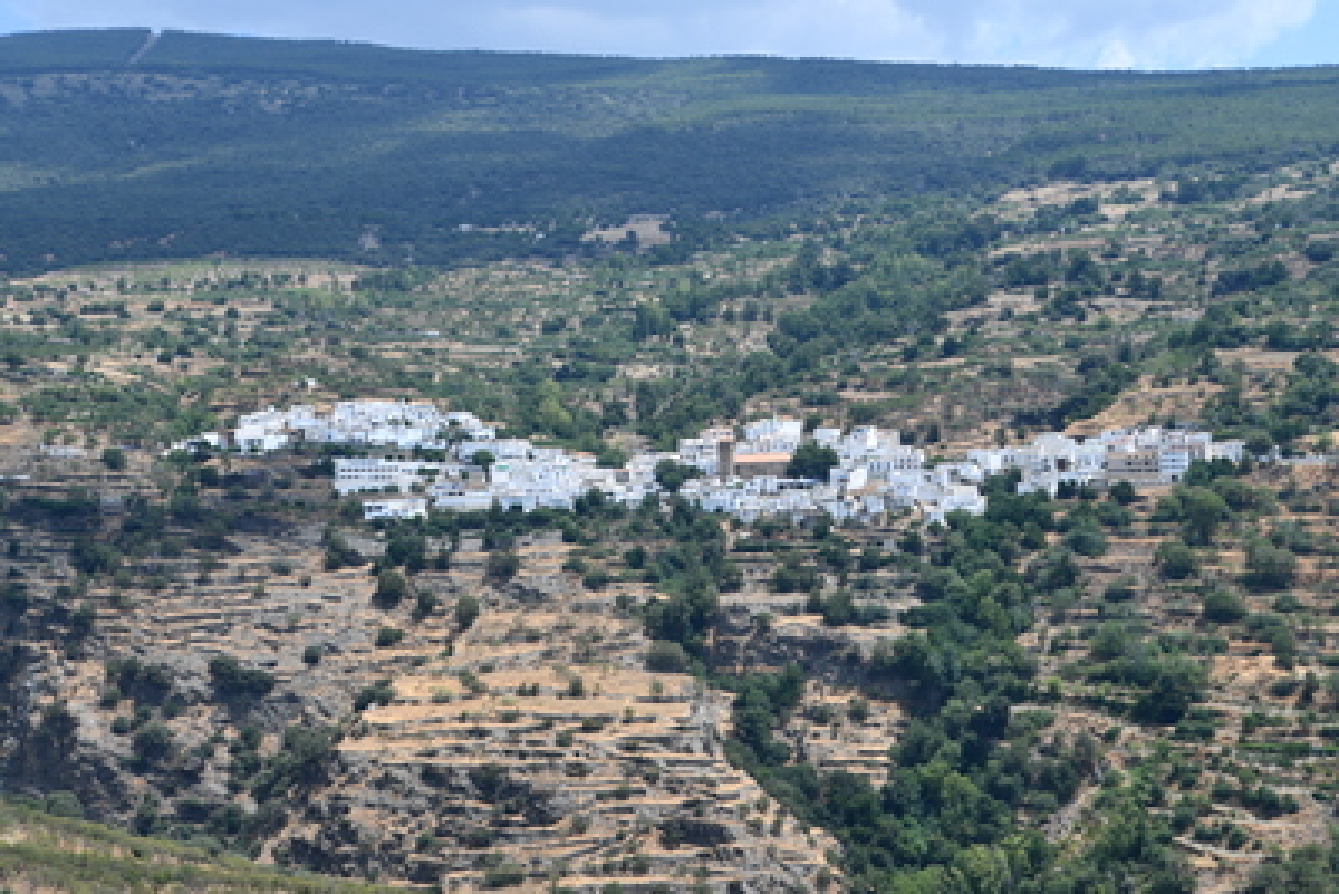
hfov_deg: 27.0
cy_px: 447
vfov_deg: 18.2
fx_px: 2790
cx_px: 670
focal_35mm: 75
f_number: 8
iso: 100
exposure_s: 1/250
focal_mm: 50
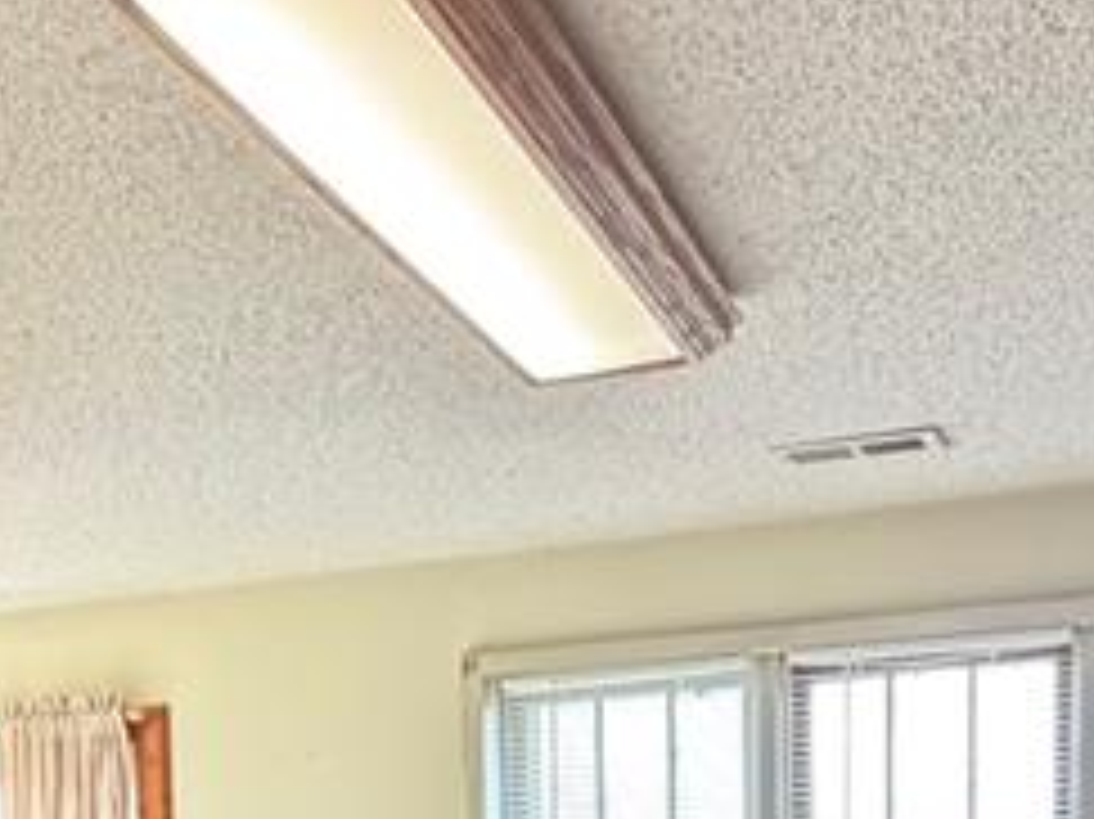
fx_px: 1864
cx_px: 378
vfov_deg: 22.2
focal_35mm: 59
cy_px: 1076
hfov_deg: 32.5
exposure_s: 1/60
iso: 640
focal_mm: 2.22
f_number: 2.2
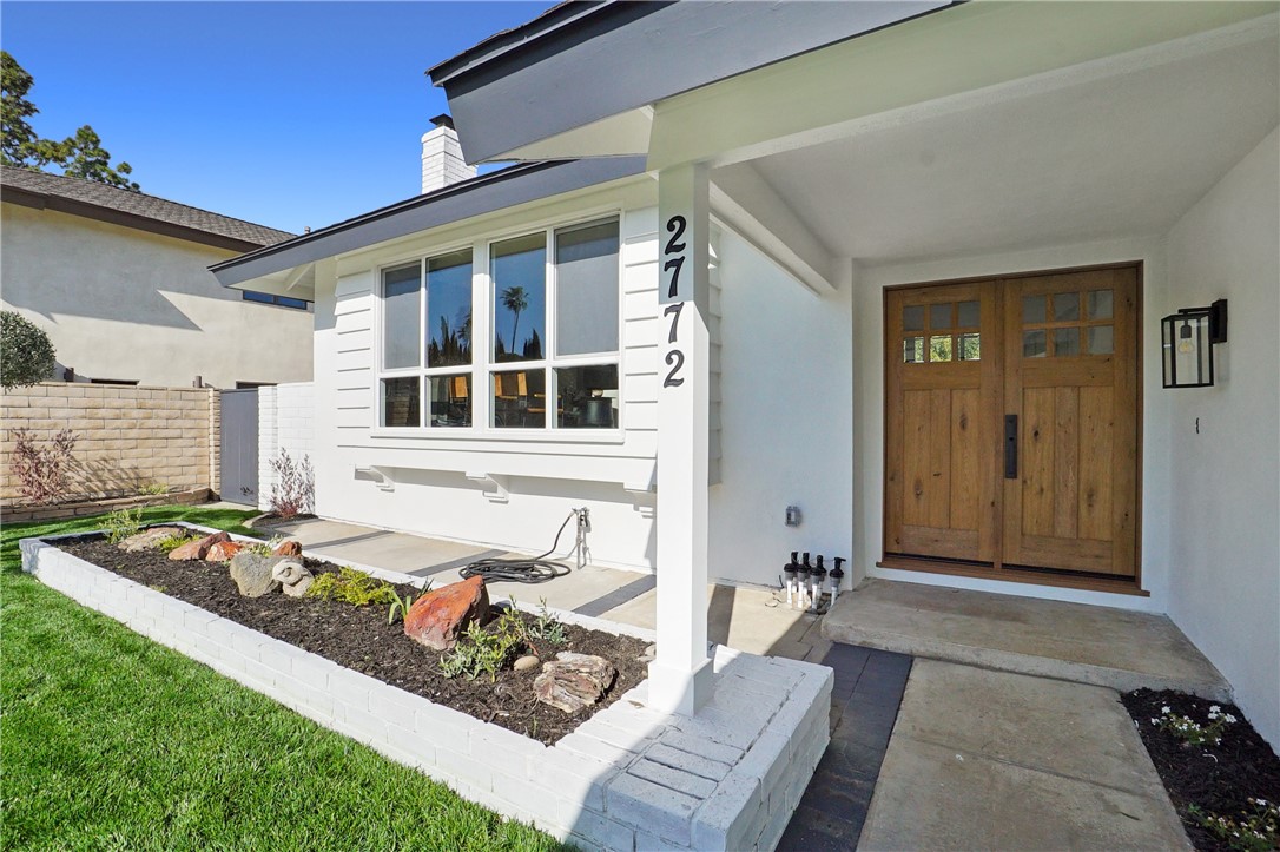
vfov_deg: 77.3
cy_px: 426
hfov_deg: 100.4
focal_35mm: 15
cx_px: 640
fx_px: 533
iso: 800
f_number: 11
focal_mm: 10
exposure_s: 1/2000
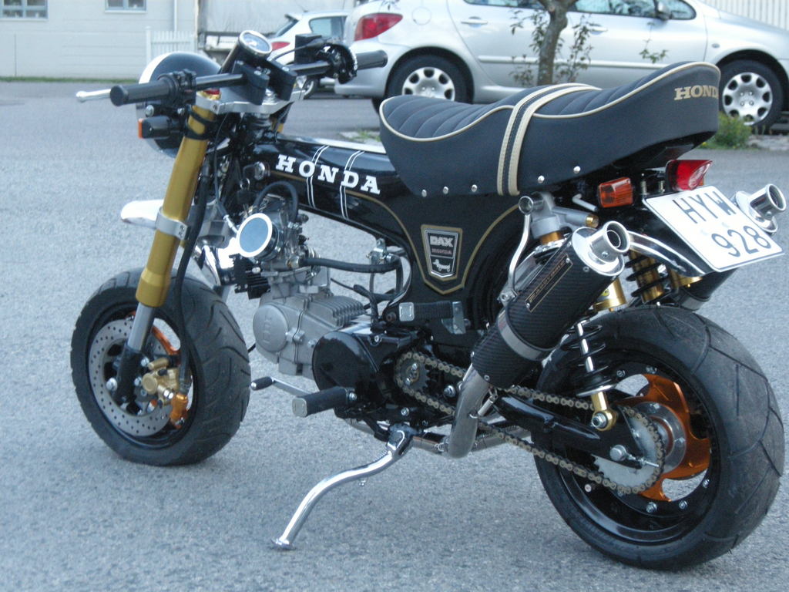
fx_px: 1687
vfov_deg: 19.9
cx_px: 394
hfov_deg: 26.3
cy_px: 296
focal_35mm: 74
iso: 400
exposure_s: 1/13.2
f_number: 3.9
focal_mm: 15.7
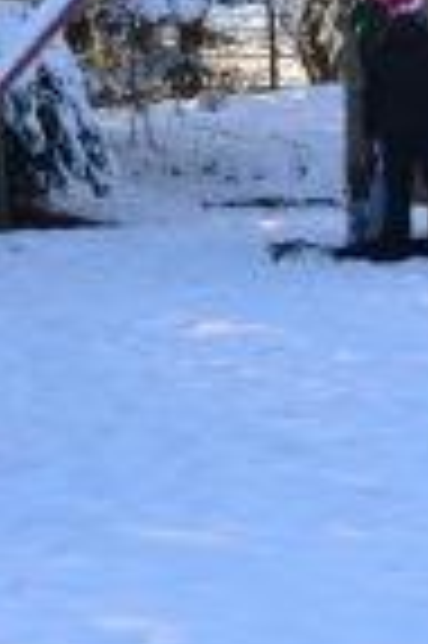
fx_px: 4622
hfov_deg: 5.3
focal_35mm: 259
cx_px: 669
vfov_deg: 8.0
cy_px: 284
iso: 400
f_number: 10
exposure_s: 1/200
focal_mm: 55
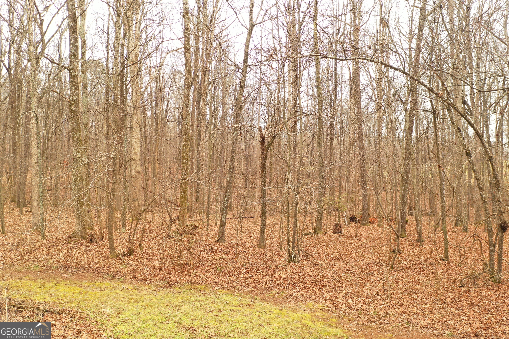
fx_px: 396
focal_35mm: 28
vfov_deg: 46.4
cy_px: 170
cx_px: 254
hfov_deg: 65.5
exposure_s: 1/80
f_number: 3.5
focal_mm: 10.26
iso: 100
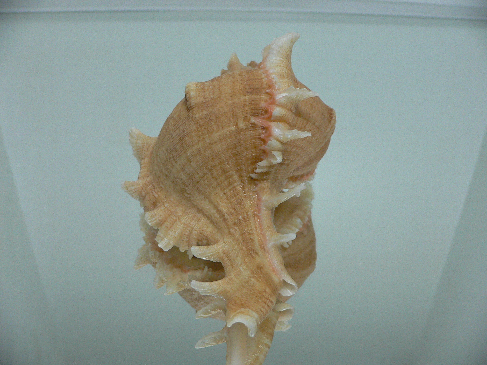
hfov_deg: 52.6
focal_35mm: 35
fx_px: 492
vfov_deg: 40.7
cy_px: 182
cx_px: 244
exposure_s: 1/60
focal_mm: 4.6
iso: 200
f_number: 2.8
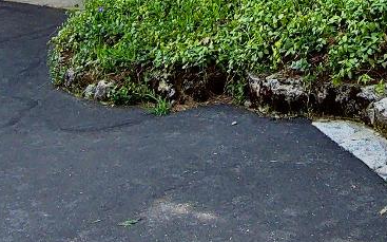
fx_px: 959
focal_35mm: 91
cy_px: -151
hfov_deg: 22.3
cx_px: 348
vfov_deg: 13.3
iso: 100
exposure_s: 1/390
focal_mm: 3.7
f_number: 2.8
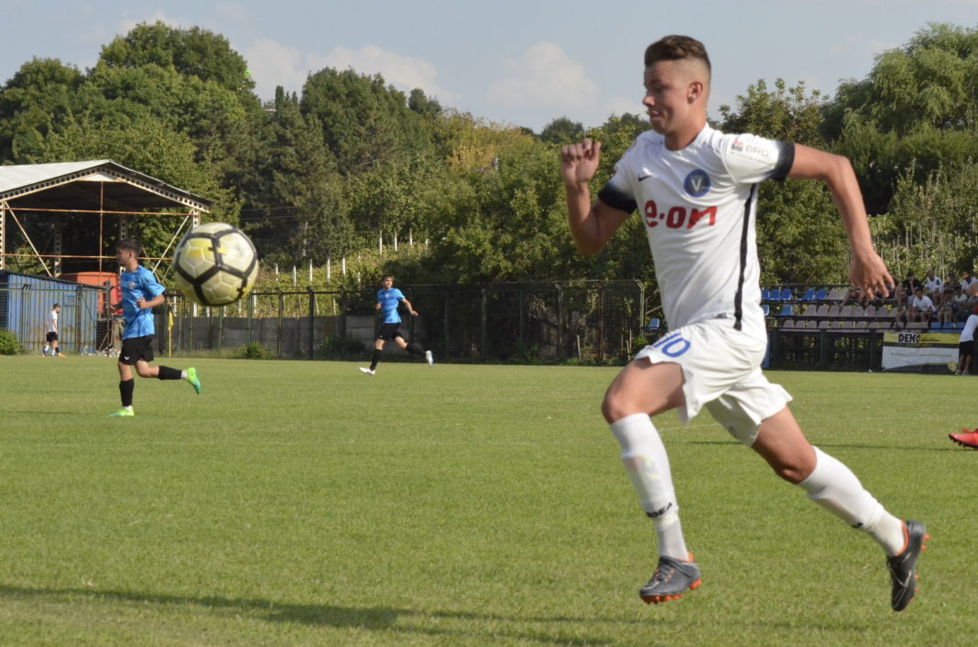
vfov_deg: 10.7
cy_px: 324
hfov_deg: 16.1
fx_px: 3456
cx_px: 489
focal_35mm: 128
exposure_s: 1/2500
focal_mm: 85
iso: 3200
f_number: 13
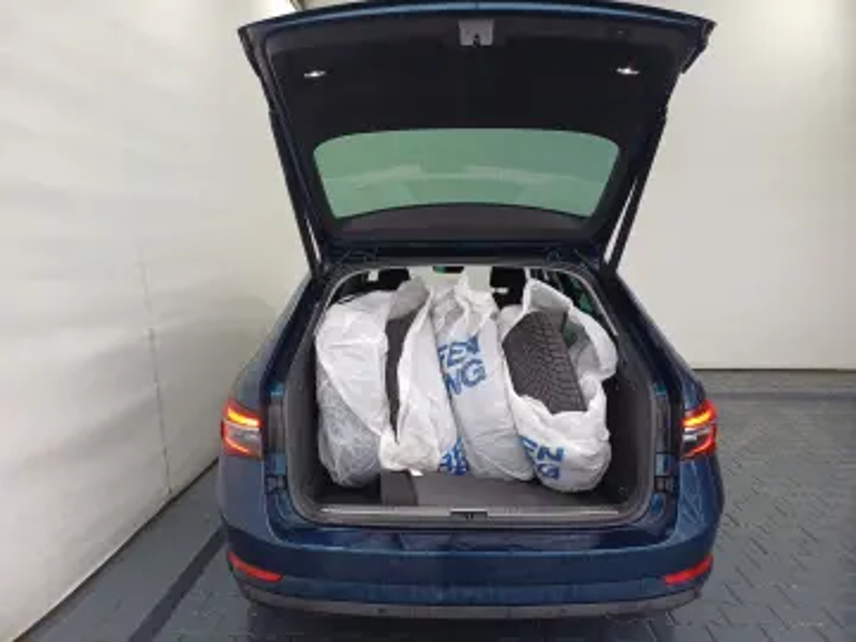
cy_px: 321
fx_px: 618
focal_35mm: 25
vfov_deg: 54.9
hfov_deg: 69.4
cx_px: 428
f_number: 1.8
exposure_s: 1/60
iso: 50
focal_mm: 4.65
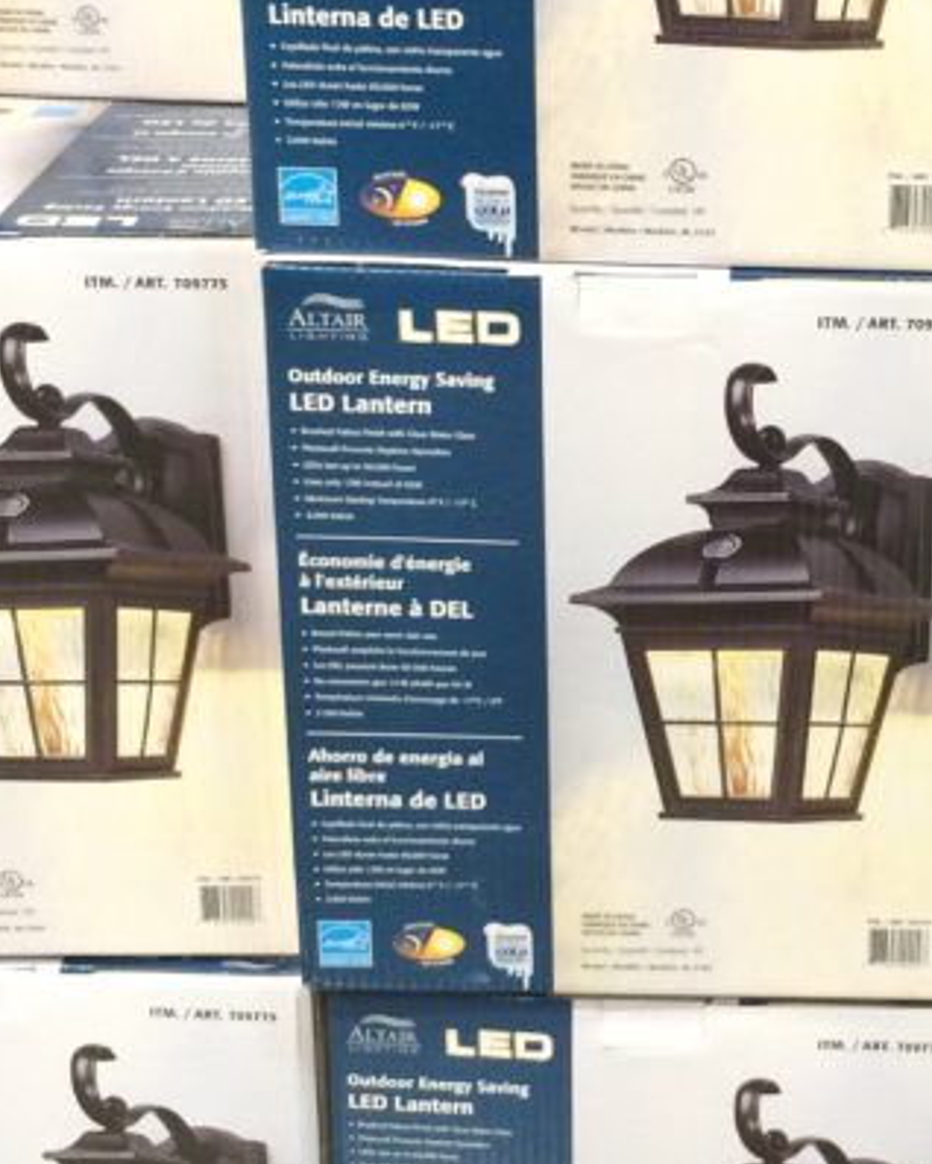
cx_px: 838
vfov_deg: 26.0
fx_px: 2515
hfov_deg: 20.6
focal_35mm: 73
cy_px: 434
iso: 160
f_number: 2.2
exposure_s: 1/30
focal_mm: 4.15
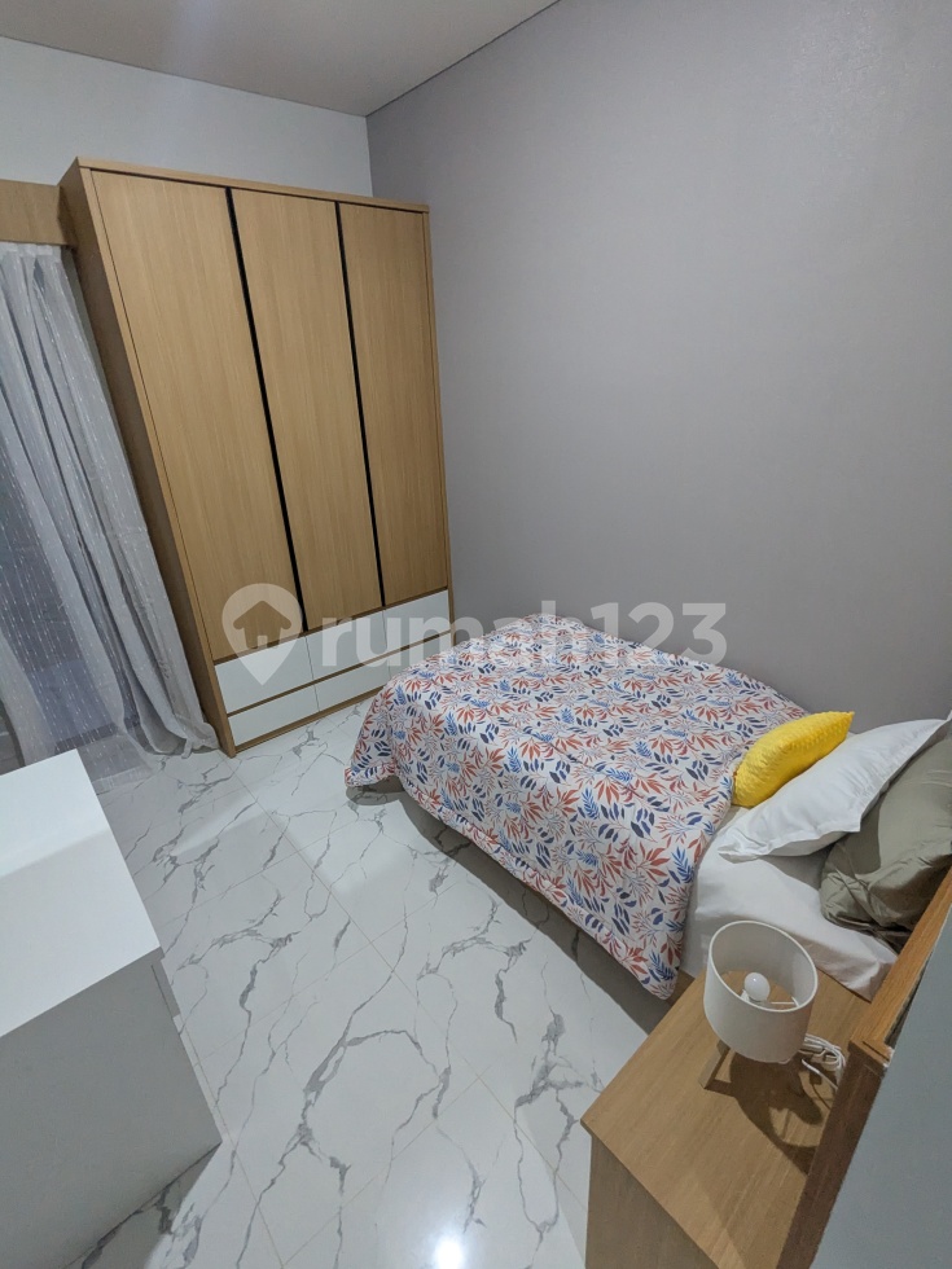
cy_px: 634
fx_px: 587
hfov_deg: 78.1
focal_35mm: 16
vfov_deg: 94.5
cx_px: 476
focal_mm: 2.35
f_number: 2.2
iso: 817
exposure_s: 1/100
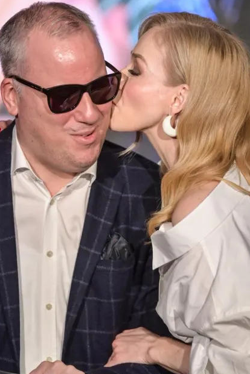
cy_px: 85
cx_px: 103
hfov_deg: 4.3
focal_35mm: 321
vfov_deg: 6.4
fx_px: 3343
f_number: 2.8
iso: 1250
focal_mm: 175
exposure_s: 1/160
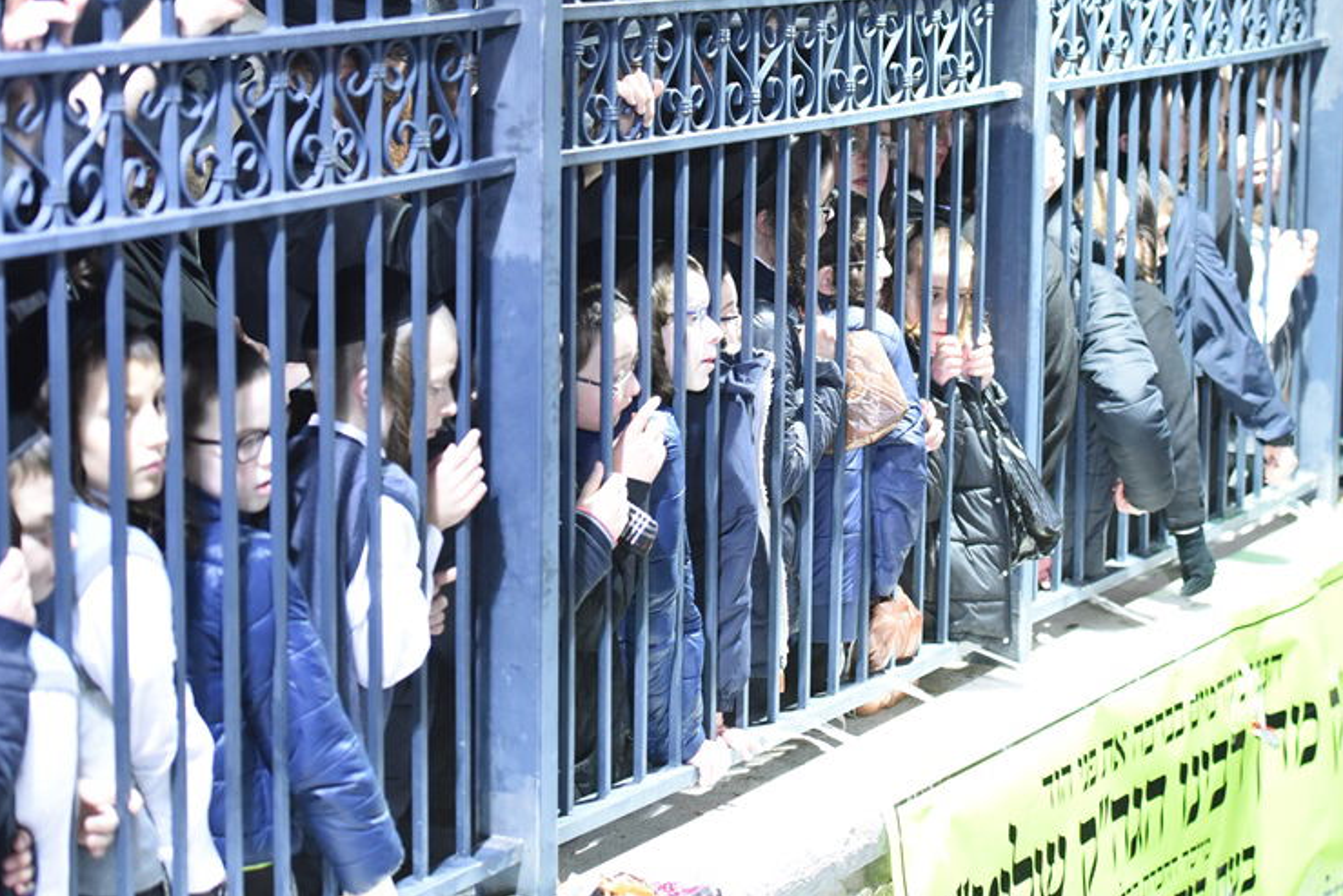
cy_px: 353
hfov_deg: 21.0
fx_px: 3619
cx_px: 863
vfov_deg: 14.1
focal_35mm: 97
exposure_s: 1/80
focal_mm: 70
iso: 5000
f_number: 4.5
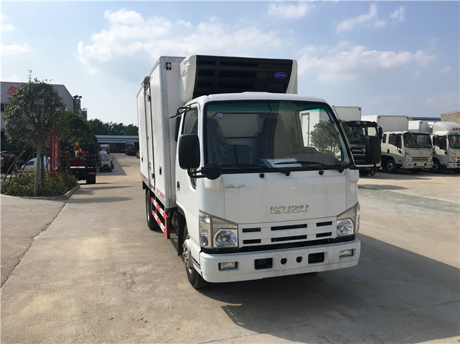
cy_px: 172
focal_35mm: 29
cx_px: 230
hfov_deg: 61.7
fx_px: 385
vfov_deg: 48.2
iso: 25
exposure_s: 1/1709
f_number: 2.2
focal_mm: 4.15
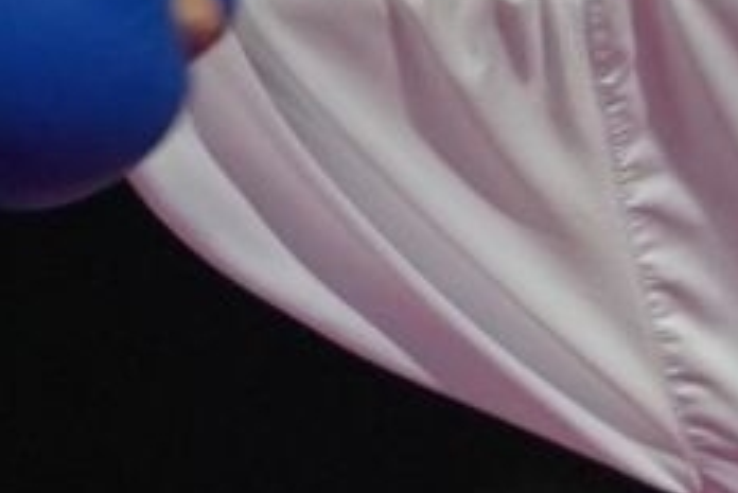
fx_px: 32655
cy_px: 636
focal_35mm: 1592
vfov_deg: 0.9
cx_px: 2802
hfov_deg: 1.3
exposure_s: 1/1000
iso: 1000
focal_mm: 137
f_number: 2.8
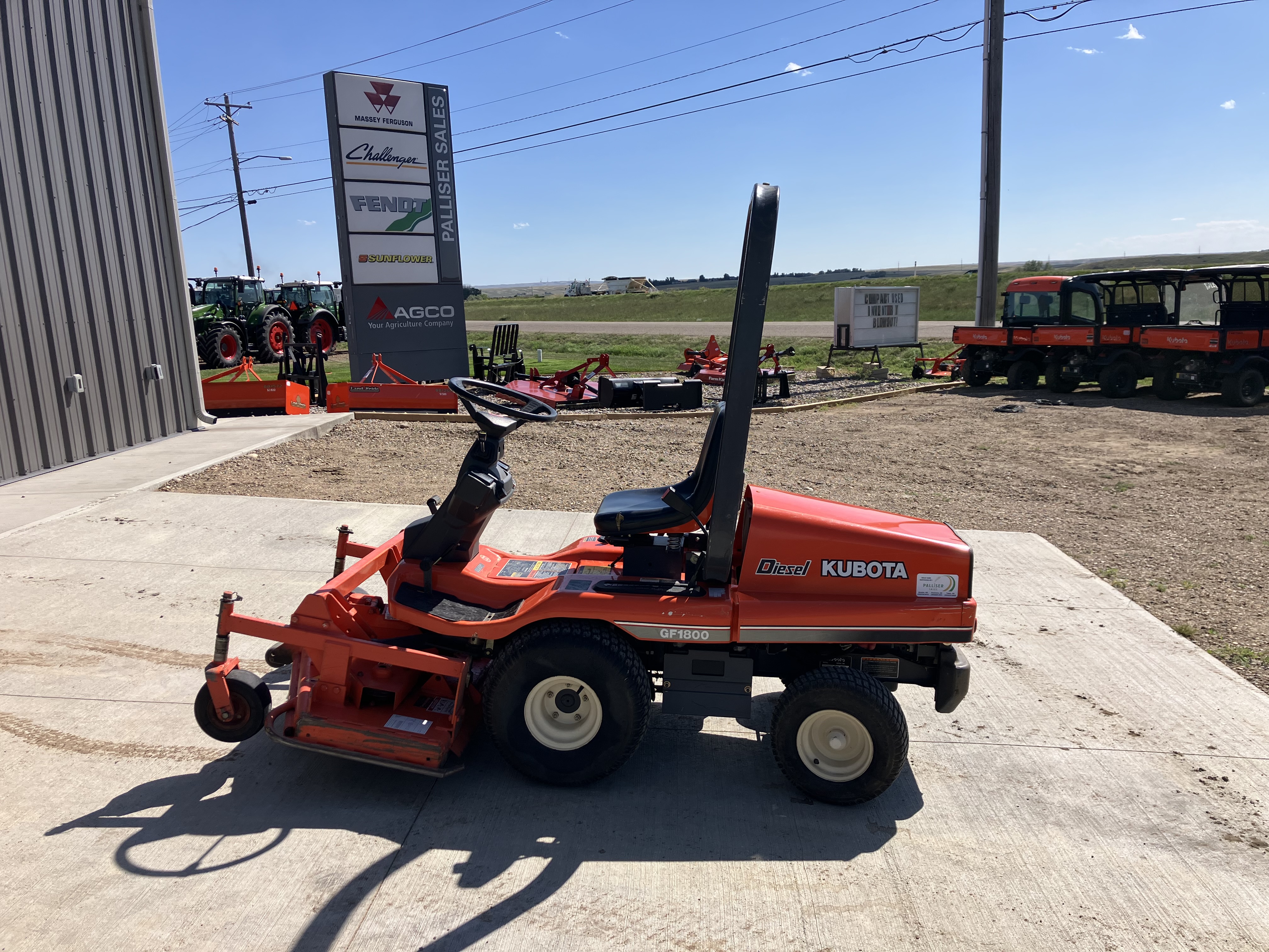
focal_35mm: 28
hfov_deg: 63.4
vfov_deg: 49.7
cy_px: 476
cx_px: 634
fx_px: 1026
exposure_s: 1/2558
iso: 32
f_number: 1.8
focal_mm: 3.99
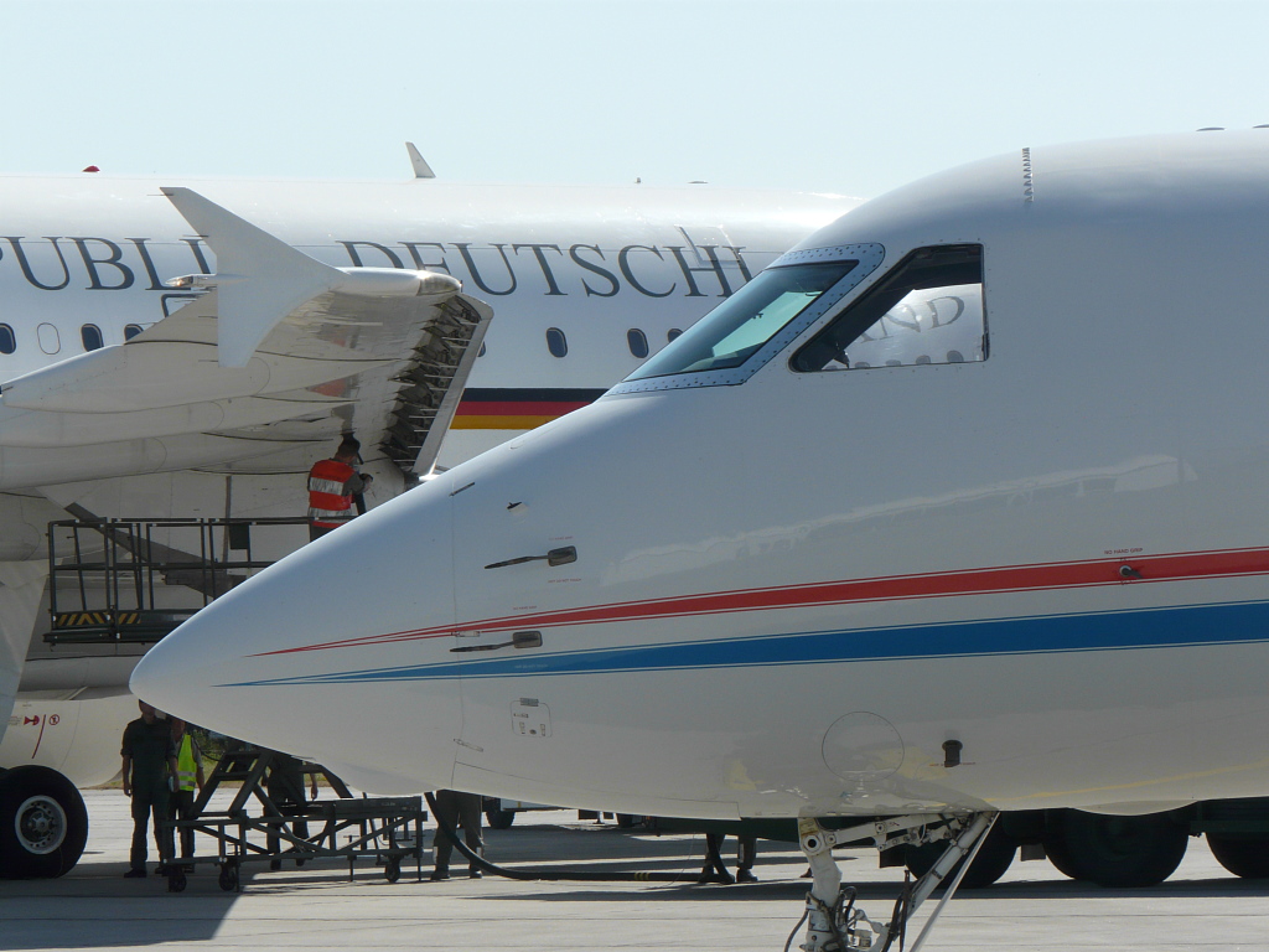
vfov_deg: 6.7
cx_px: 634
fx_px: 8138
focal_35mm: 222
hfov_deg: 8.9
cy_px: 476
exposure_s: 1/400
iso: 100
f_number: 6.3
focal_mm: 36.5
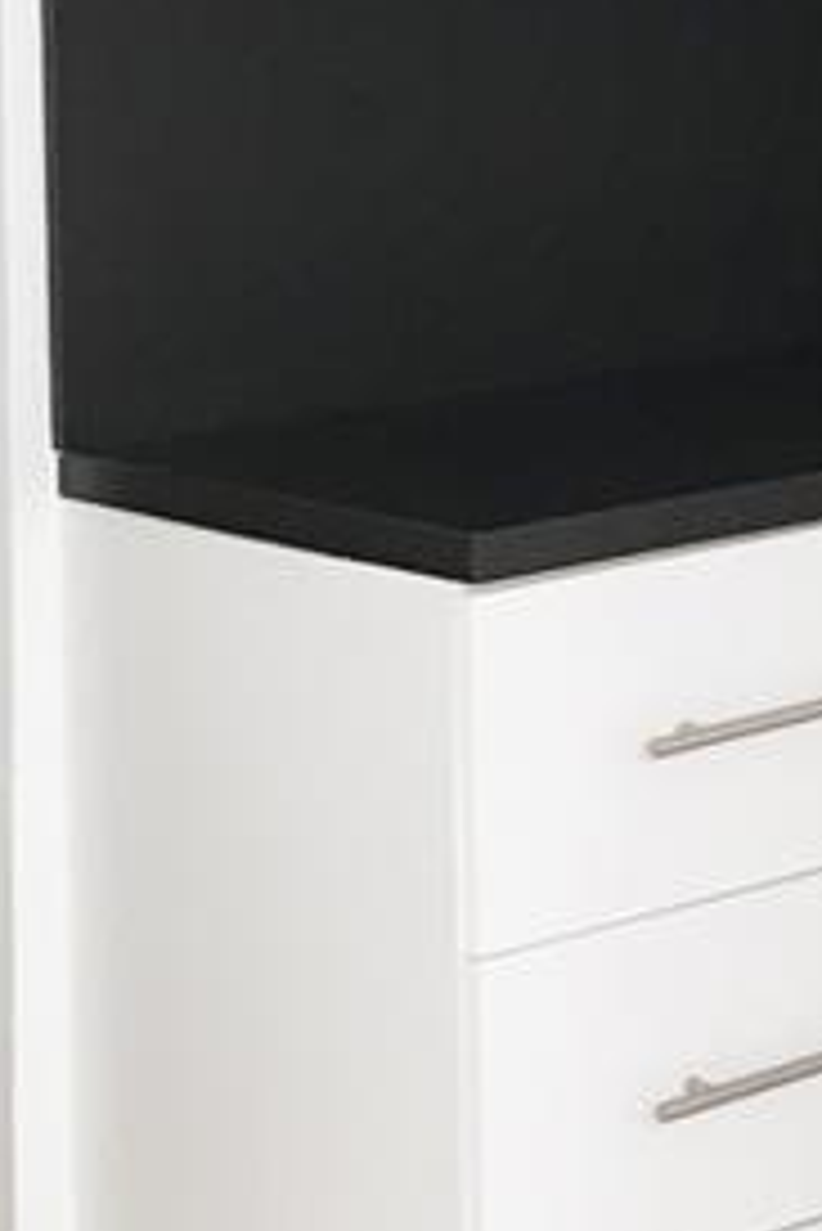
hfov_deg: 9.6
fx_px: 4515
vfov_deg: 15.0
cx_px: 1725
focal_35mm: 132
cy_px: -207
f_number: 2.2
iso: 25
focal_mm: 4.15
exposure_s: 1/40
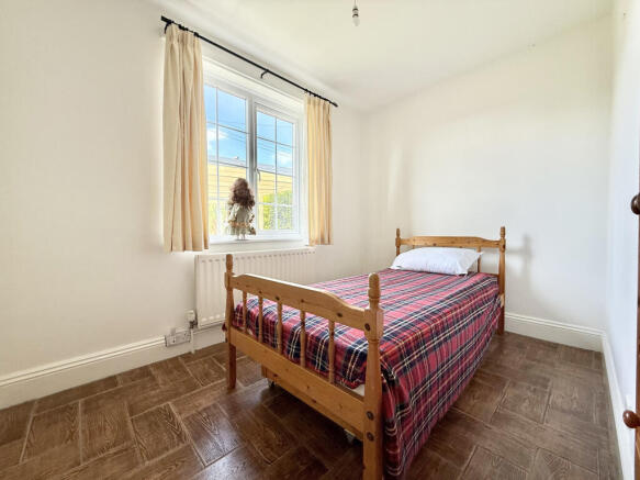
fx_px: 259
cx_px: 320
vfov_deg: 85.7
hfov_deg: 102.1
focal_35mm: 14
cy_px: 240
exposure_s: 1/99
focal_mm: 2.22
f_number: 2.2
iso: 100
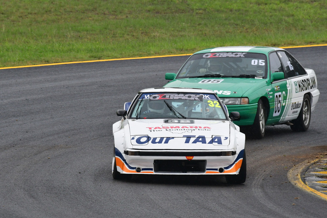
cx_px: 160
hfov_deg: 3.3
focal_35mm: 627
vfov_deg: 2.2
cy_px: 106
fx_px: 5696
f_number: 11
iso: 1000
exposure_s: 1/640
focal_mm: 400
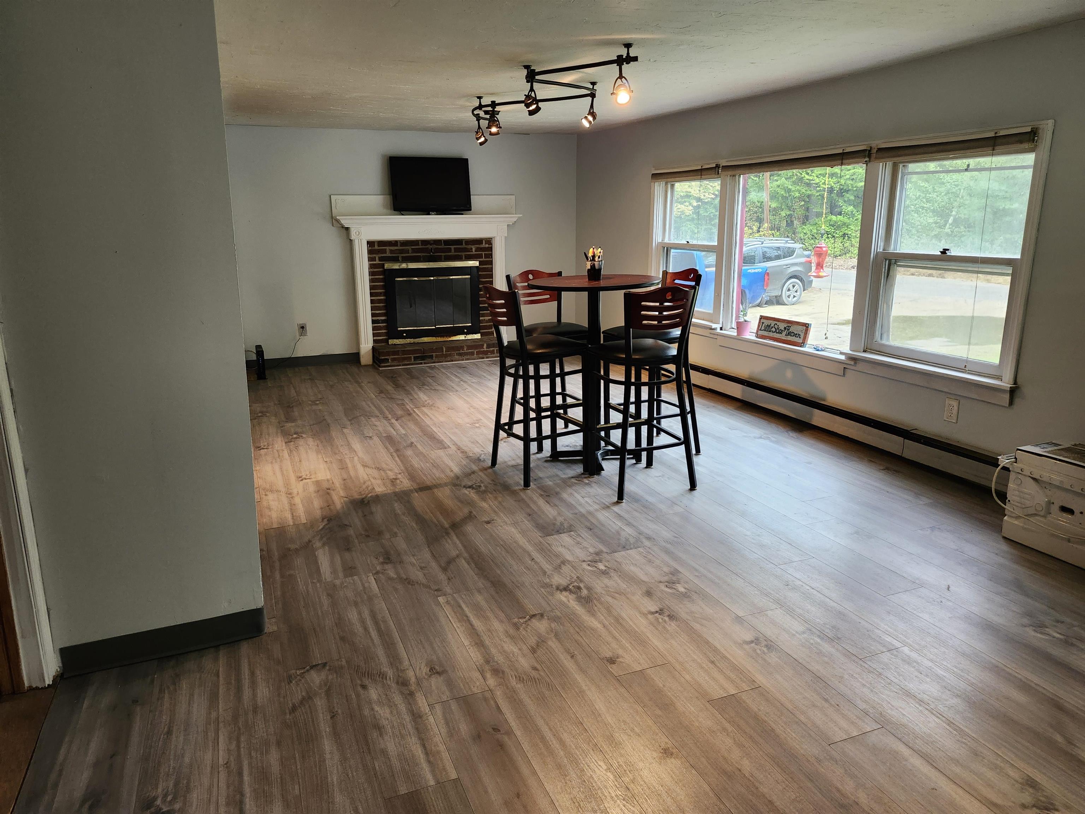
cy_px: 407
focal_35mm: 23
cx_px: 542
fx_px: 721
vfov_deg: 58.9
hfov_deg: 73.9
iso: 500
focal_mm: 5.54
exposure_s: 1/120
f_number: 1.8
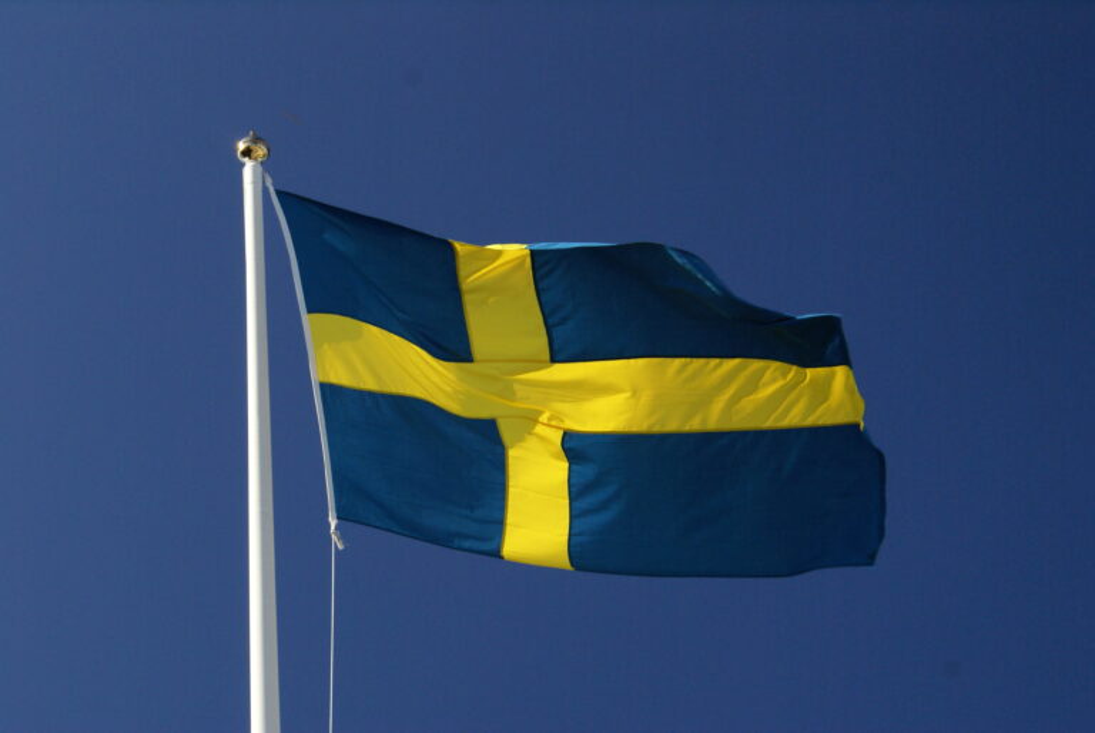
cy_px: 366
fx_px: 3197
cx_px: 548
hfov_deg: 19.4
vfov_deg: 13.1
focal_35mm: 105
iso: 400
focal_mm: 70
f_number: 8
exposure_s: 1/250
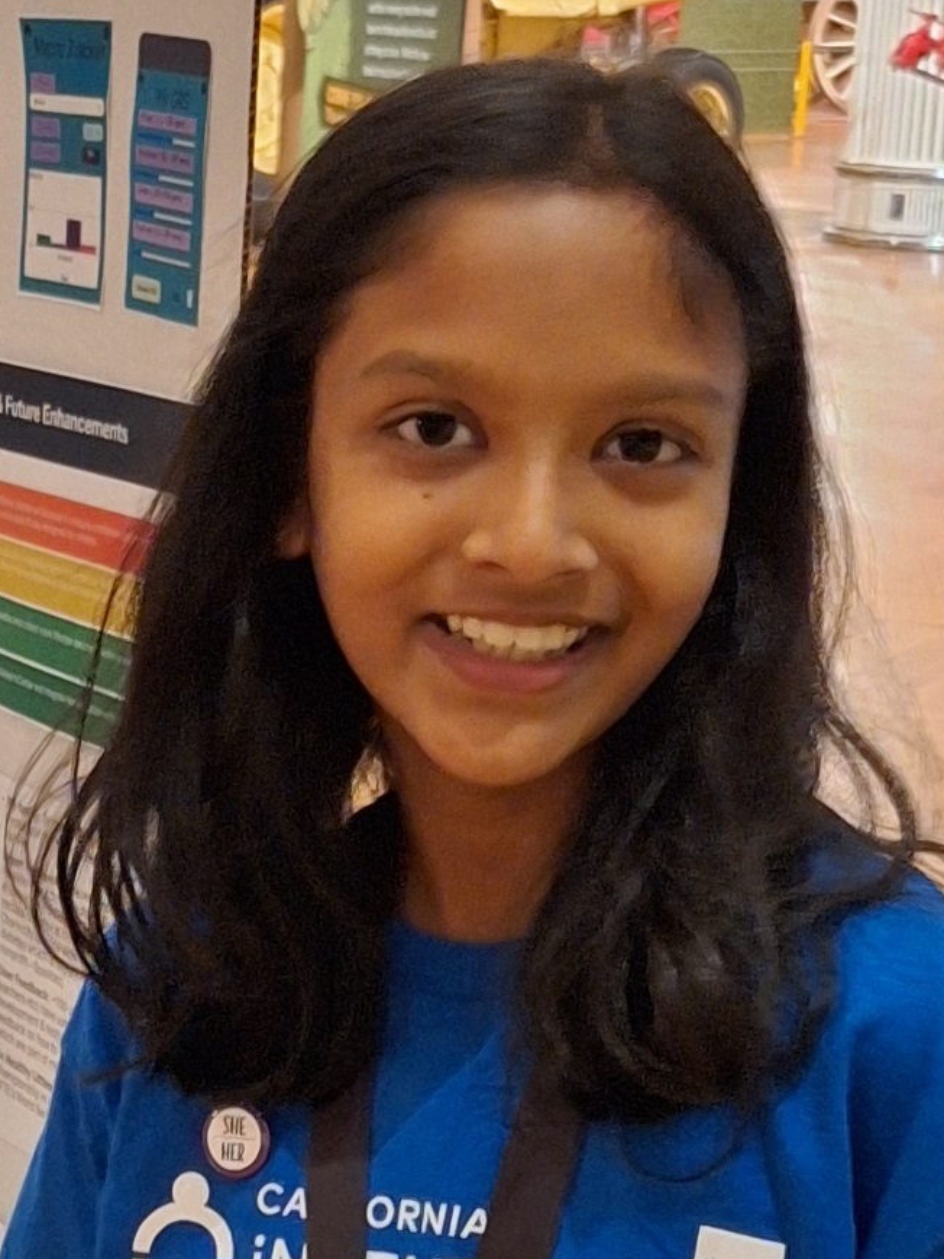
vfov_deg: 18.2
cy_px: 775
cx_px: -320
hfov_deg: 13.2
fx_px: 3926
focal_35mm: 108
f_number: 1.8
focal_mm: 5.54
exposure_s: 1/20
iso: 400
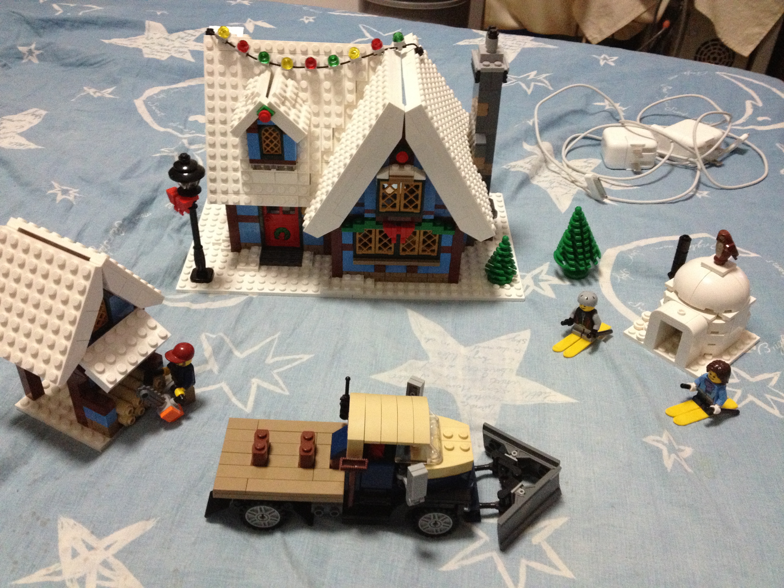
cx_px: 392
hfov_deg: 52.6
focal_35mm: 35
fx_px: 793
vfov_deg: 40.7
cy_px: 294
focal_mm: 4.28
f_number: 2.4
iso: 400
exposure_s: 1/20
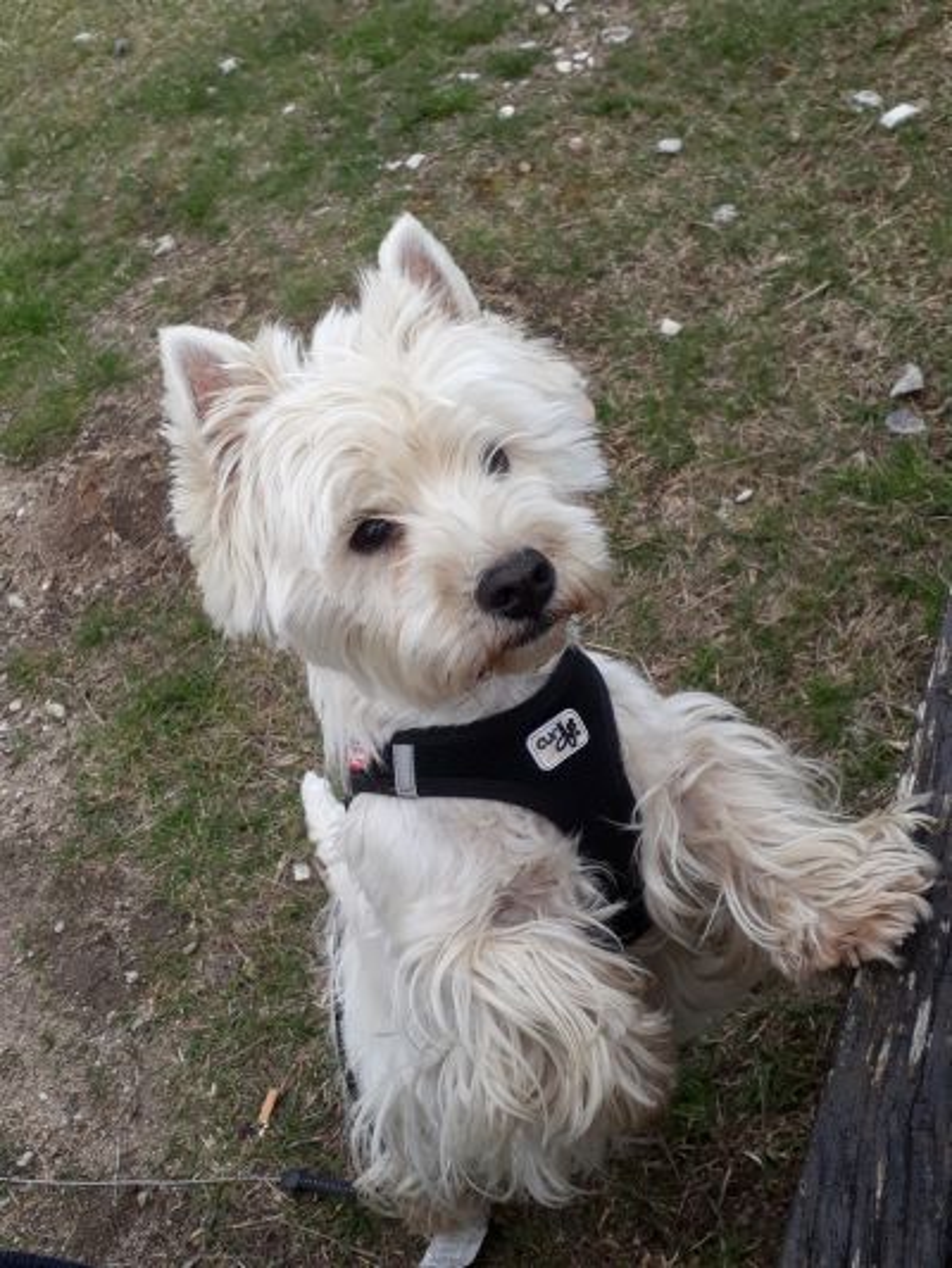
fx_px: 990
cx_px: 476
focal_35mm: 27
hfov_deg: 51.4
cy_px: 634
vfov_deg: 65.3
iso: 40
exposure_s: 1/765
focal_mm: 3.6
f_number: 1.9
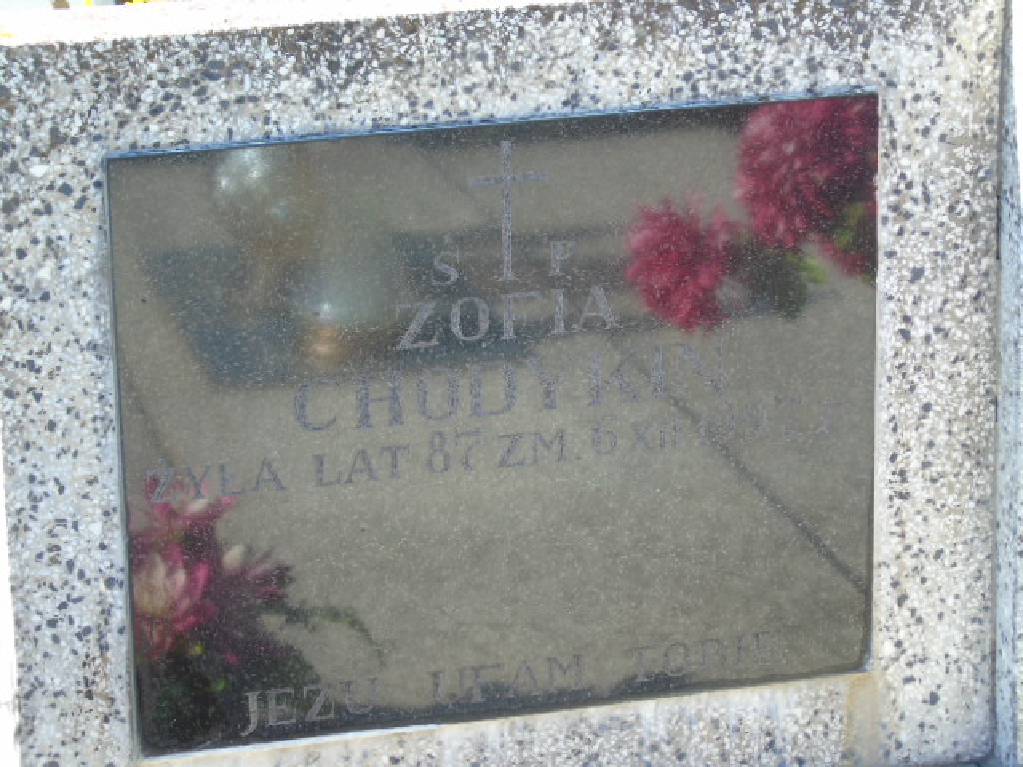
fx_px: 3665
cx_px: 512
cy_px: 384
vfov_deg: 12.0
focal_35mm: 124
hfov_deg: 15.9
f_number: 4.6
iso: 80
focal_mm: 22
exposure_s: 1/50
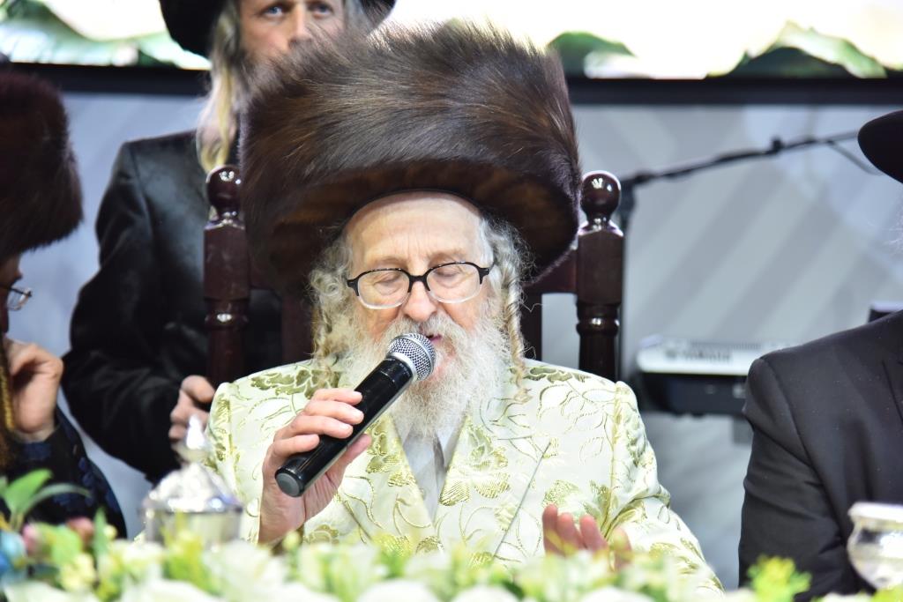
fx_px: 2509
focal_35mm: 100
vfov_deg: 13.7
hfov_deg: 20.4
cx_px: 452
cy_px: 301
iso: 1600
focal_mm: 100
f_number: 4
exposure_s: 1/320
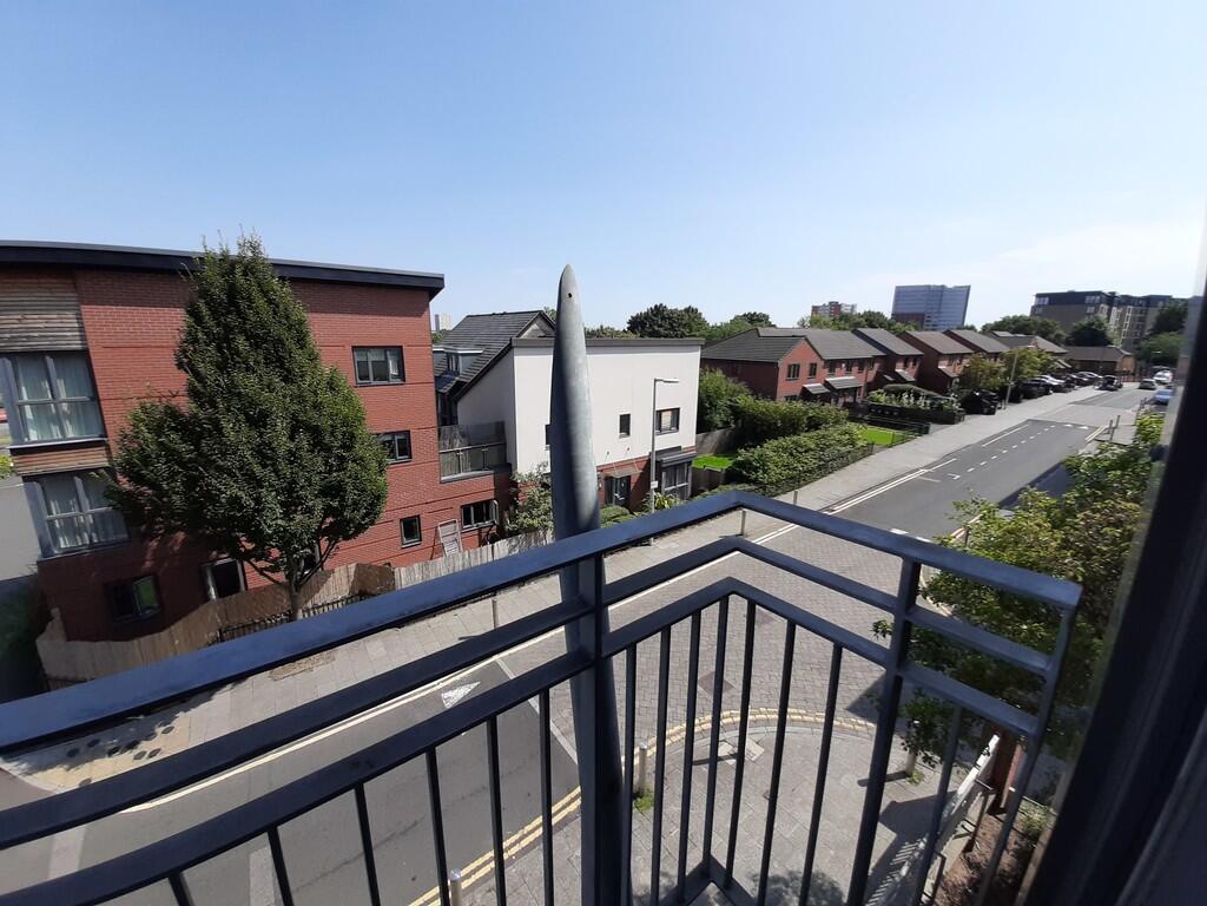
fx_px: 453
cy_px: 453
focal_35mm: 13
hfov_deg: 106.2
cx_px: 604
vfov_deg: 89.9
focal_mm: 1.42
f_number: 2.2
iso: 40
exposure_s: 1/1136
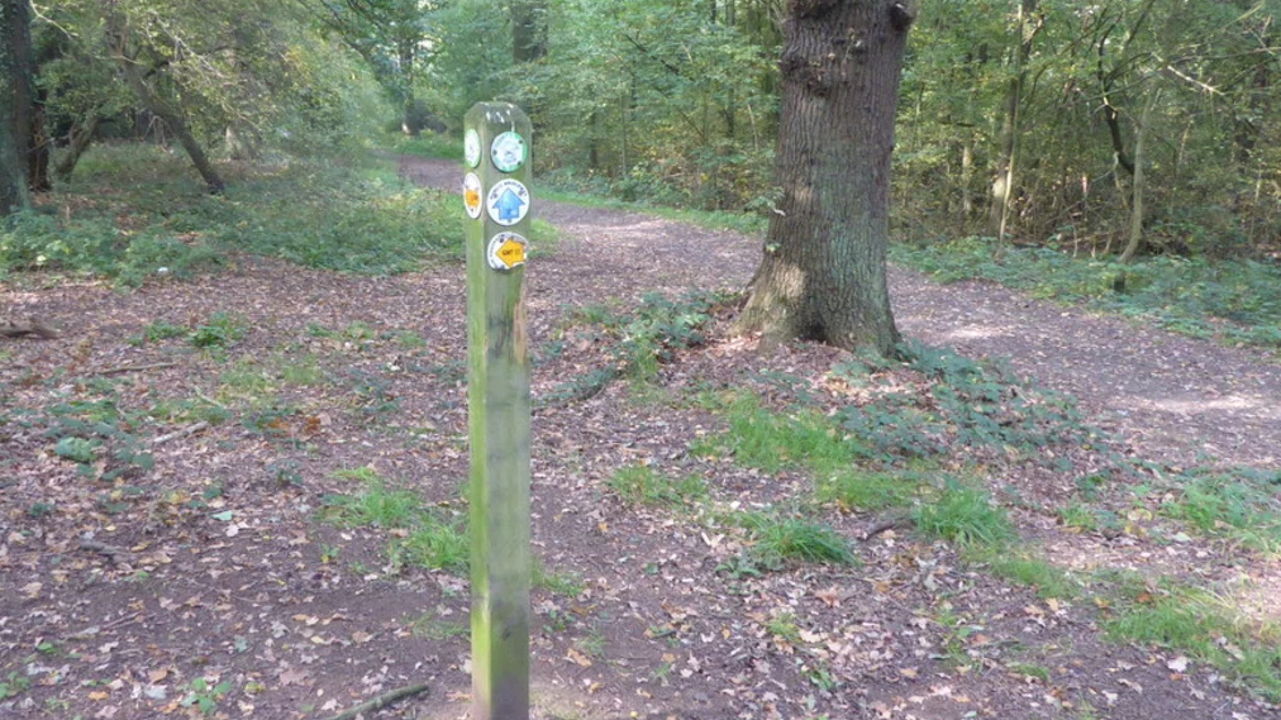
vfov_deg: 37.7
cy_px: 321
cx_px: 527
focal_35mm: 31
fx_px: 1053
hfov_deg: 62.2
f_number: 5
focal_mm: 4.3
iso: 500
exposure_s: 1/60
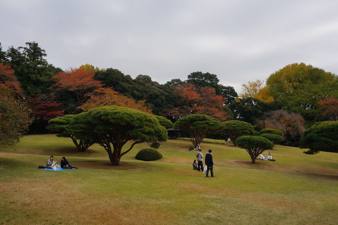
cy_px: 112
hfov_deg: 67.4
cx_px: 169
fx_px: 253
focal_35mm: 27
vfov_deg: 47.9
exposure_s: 1/100
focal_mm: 18
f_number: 13
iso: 100
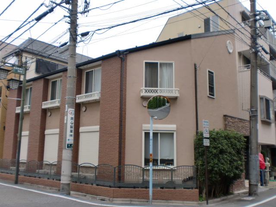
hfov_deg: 52.6
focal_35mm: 35
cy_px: 104
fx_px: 279
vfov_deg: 40.7
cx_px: 138
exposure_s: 1/320
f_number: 3.1
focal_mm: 6.3
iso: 64
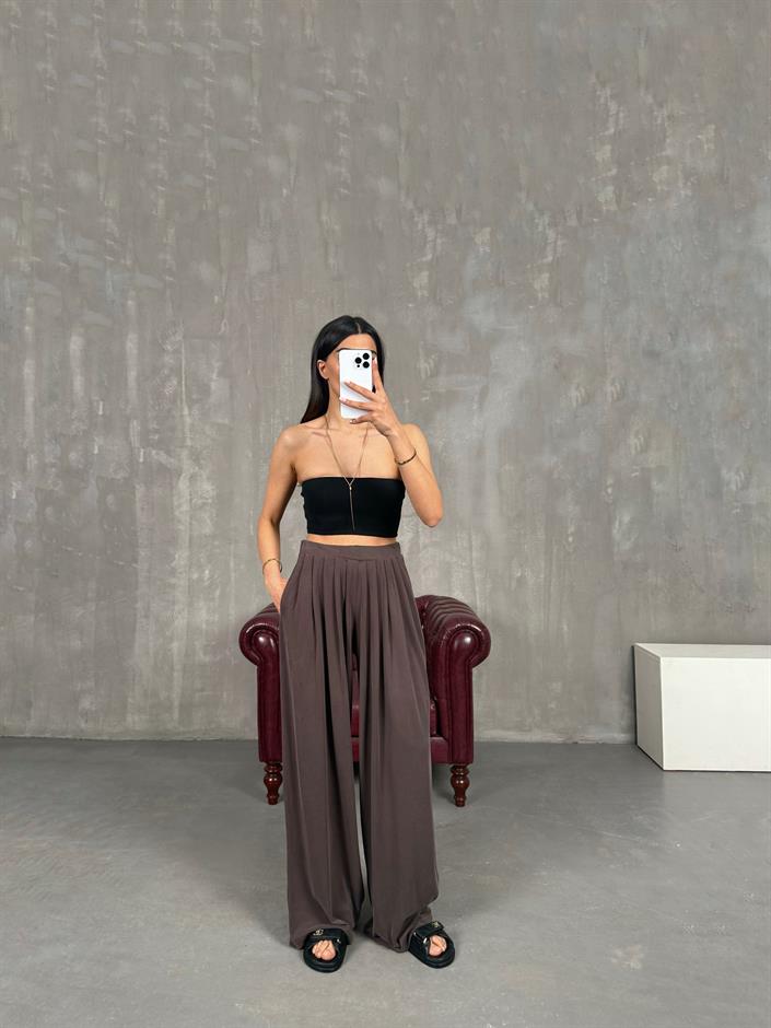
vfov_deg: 71.6
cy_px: 514
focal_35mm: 24
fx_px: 713
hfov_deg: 56.8
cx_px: 386
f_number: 1.78
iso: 125
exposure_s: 1/121
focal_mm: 6.76
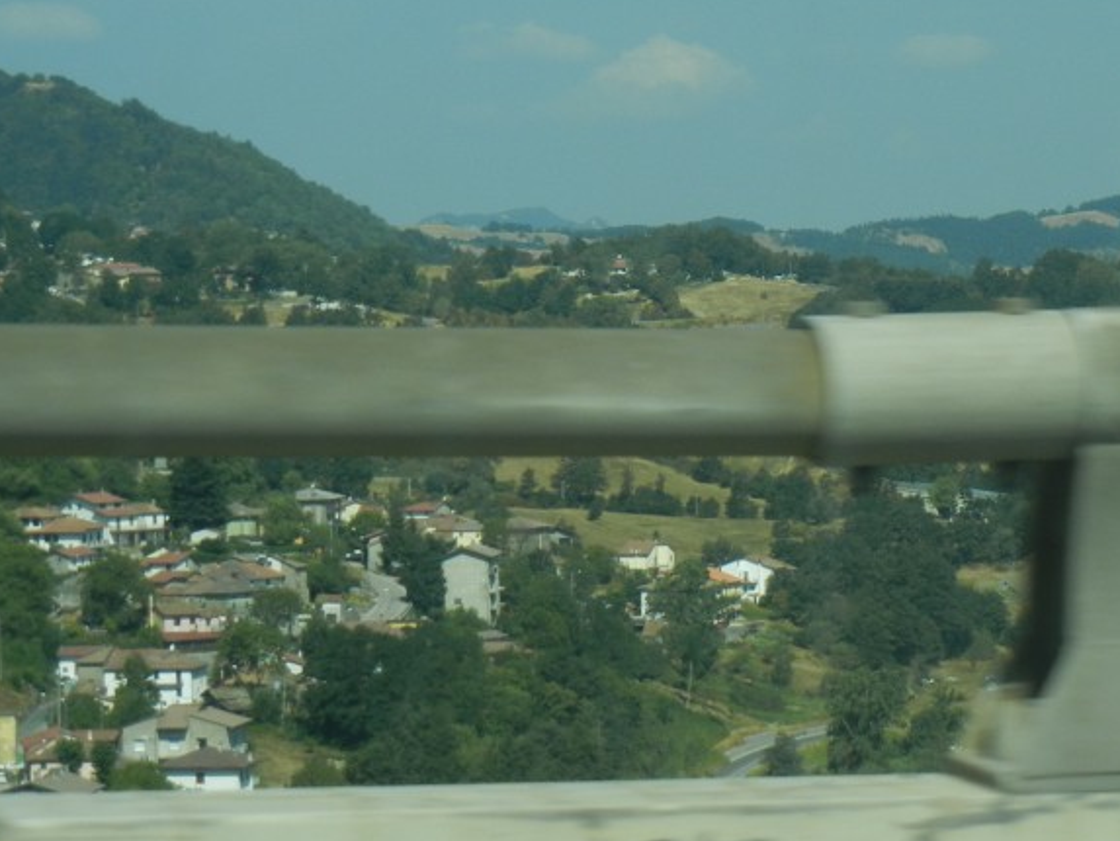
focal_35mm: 159
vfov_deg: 9.3
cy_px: 331
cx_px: 733
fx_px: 5146
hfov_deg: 12.4
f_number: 4.4
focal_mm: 16
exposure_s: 1/1029
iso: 160
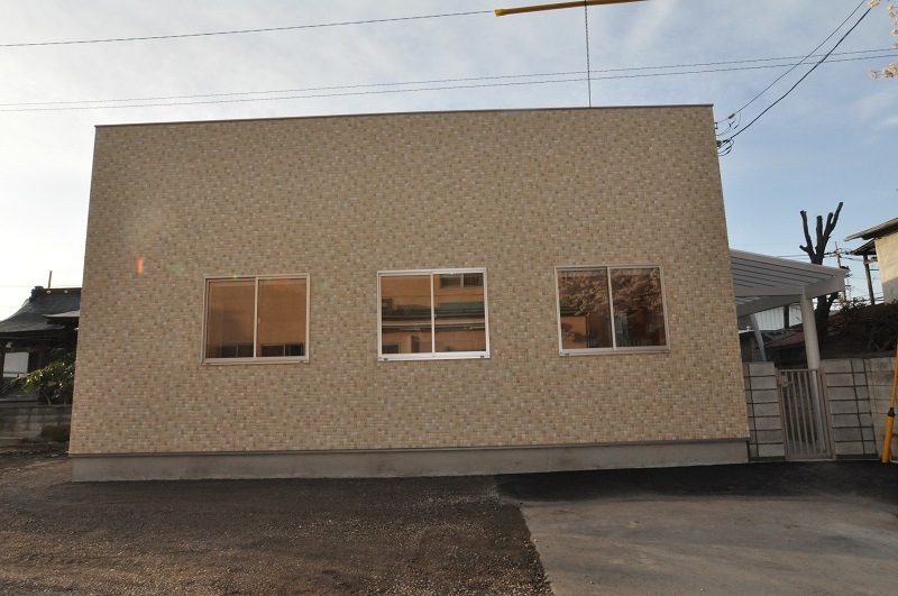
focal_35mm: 21
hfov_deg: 81.3
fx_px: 523
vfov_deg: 59.3
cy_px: 298
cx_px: 449
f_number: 18
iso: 1000
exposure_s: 1/200
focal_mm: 14
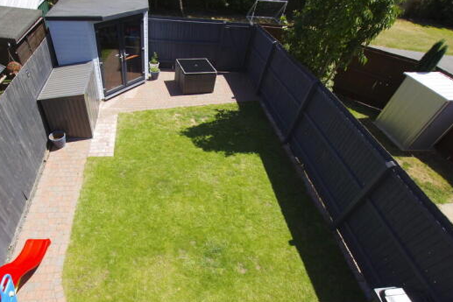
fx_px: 239
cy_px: 173
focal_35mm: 19
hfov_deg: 85.8
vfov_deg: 64.3
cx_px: 182
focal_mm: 10
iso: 100
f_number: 8
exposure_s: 1/80
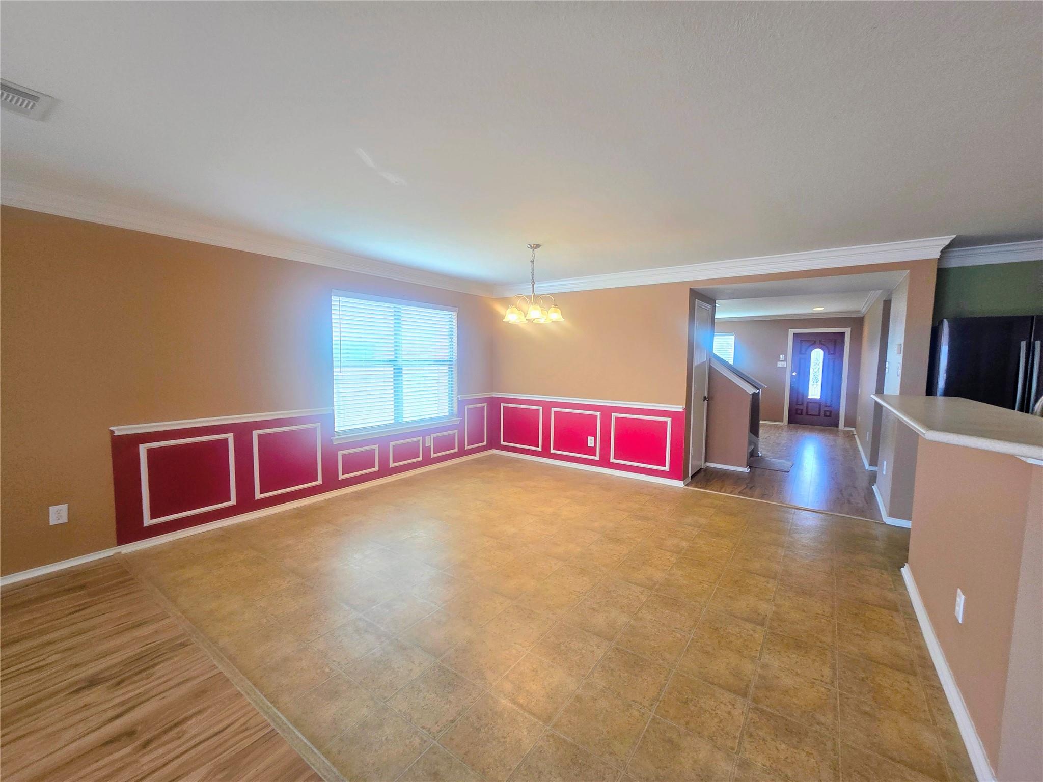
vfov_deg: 89.9
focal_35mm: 13
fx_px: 392
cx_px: 522
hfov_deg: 106.2
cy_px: 391
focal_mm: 2.2
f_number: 2.2
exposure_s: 1/60
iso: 80
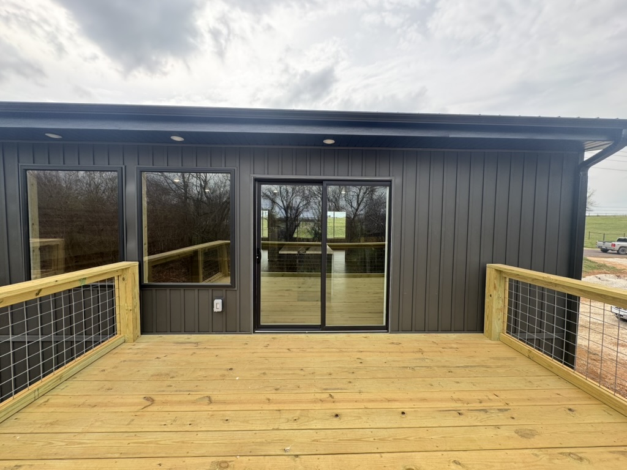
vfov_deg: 85.7
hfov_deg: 102.1
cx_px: 314
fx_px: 254
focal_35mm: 14
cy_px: 235
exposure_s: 1/288
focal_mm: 2.22
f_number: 2.2
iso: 40
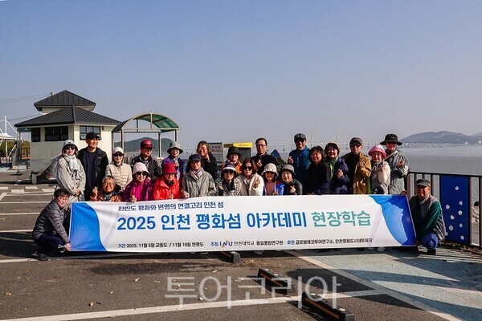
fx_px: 428
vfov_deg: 41.1
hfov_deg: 58.7
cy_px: 160
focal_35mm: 32
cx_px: 241
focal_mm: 11.77
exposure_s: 1/2000
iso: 800
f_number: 8
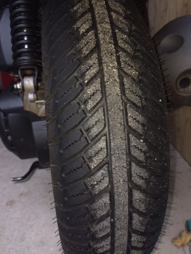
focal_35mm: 29
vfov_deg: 61.7
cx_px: 96
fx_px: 213
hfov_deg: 48.2
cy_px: 127
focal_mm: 4.15
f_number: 2.2
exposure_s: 1/33
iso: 40
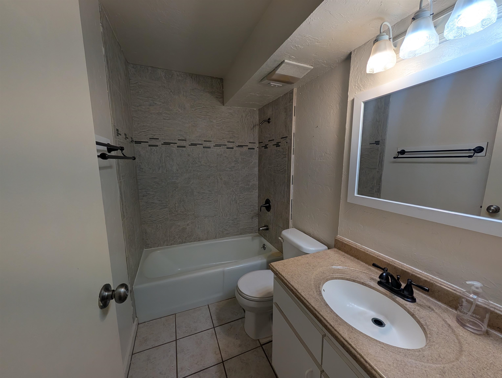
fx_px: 174
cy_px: 189
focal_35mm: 12
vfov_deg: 94.6
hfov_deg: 110.5
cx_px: 251
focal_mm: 2.02
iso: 53
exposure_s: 1/393
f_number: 1.7
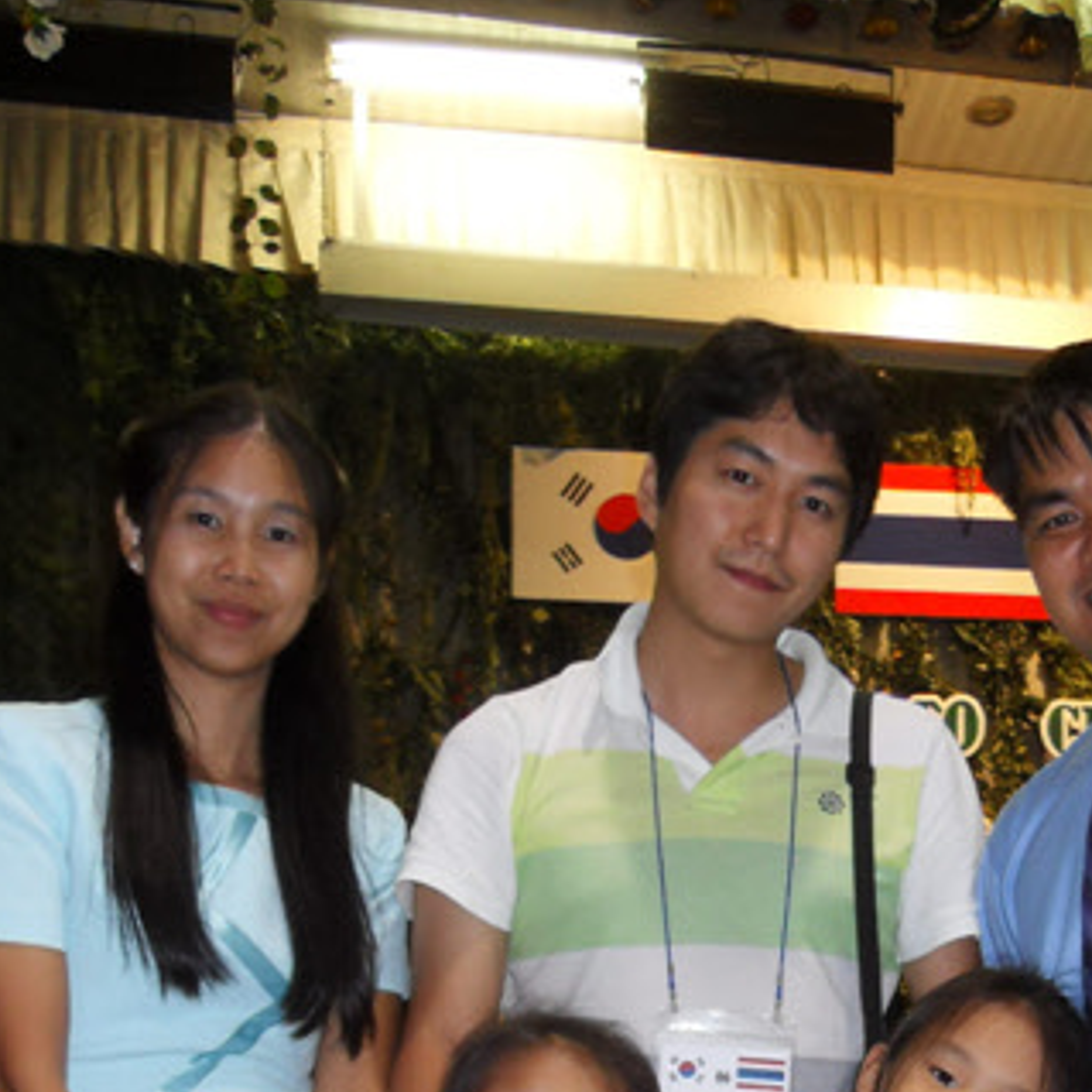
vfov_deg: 25.0
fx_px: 2213
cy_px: 1308
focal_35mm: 62
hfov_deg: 27.4
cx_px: 815
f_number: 2.8
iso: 200
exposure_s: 1/45
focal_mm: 6
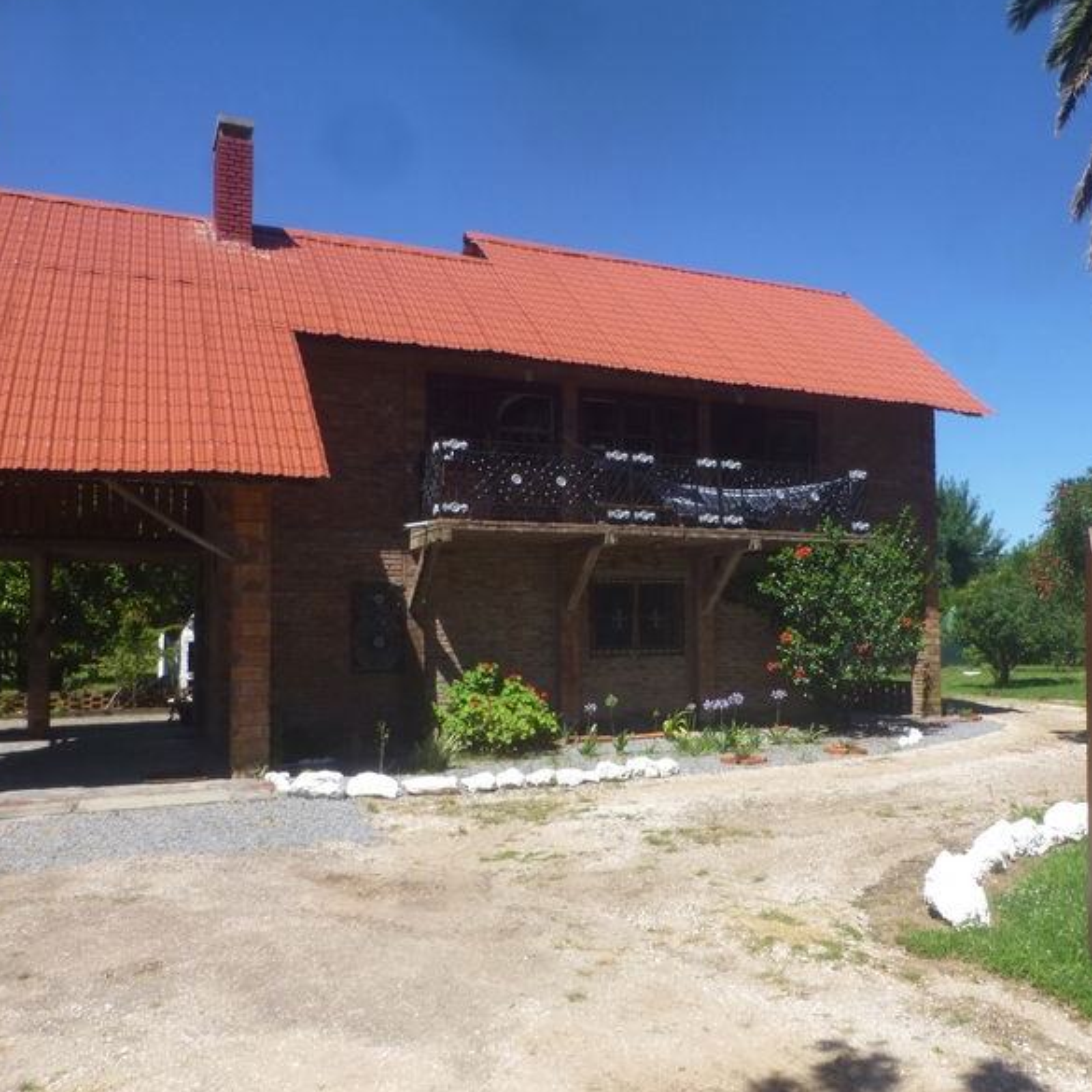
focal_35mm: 29
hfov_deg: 55.1
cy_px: 551
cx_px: 672
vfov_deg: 55.6
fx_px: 1035
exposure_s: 1/640
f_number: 4
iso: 100
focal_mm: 4.3
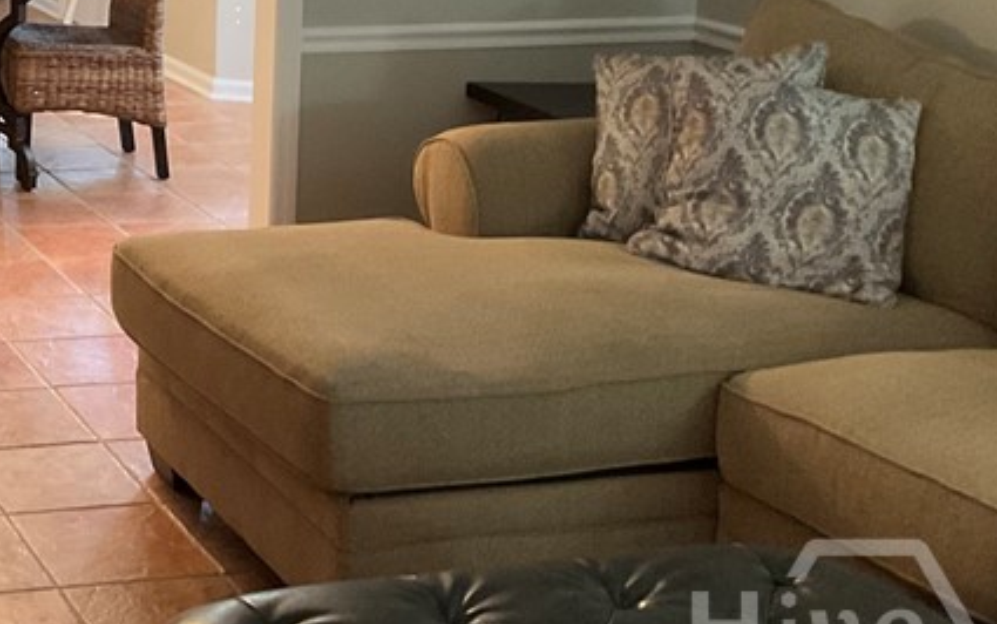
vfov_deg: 17.0
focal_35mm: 74
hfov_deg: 25.2
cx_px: -188
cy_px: -84
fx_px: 2011
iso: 250
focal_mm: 3
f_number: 1.8
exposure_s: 1/40
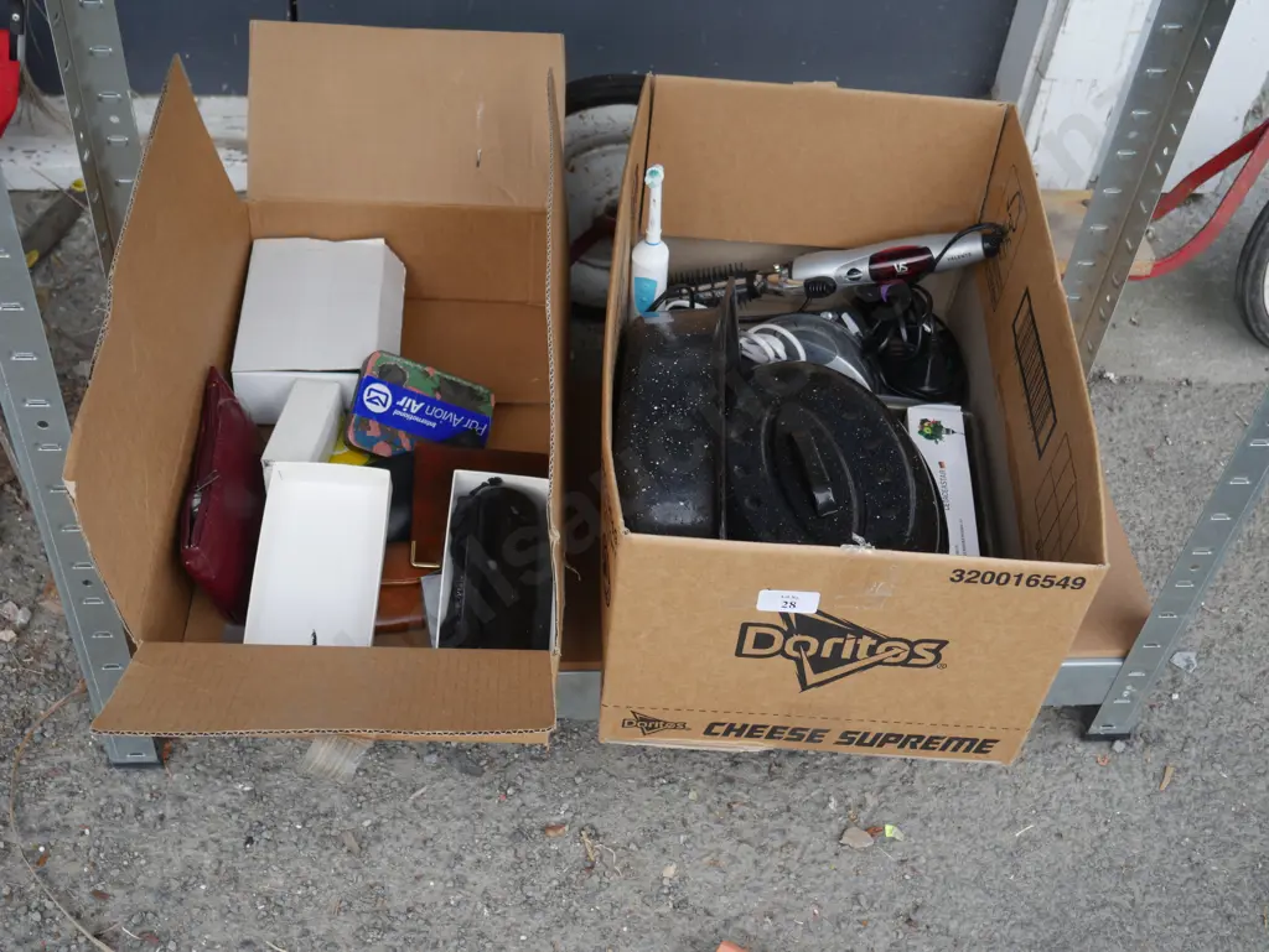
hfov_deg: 44.8
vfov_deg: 34.4
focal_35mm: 42
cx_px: 634
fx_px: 1540
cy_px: 476
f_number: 4.6
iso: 200
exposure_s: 1/125
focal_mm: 21
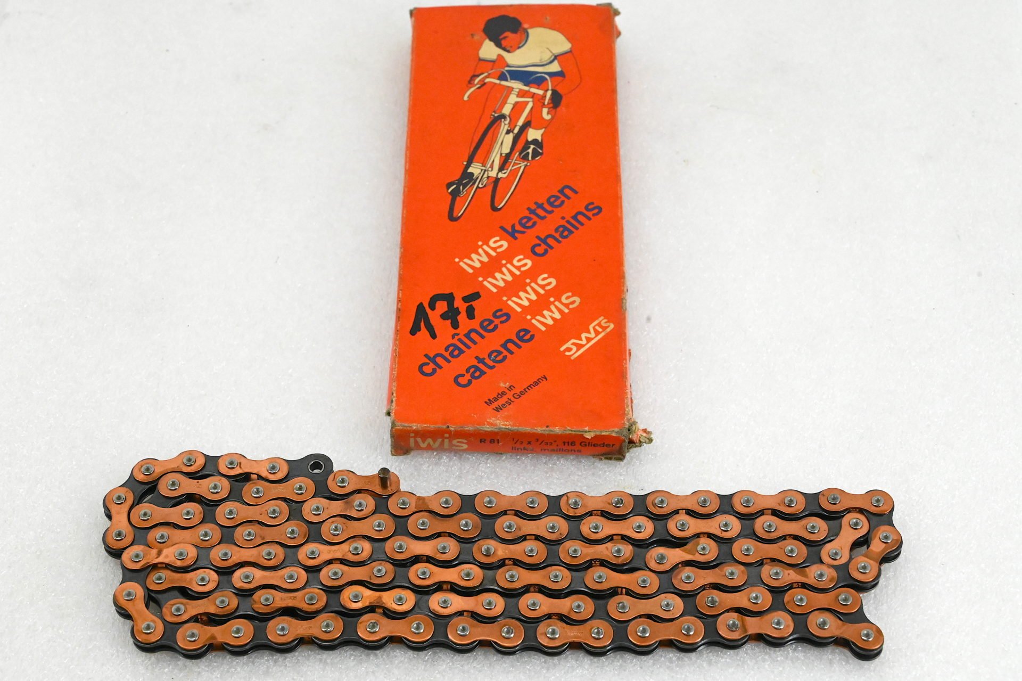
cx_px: 511
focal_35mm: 70
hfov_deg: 28.9
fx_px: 1987
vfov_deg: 19.4
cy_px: 340
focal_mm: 70
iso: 11400
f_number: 14
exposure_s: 1/500
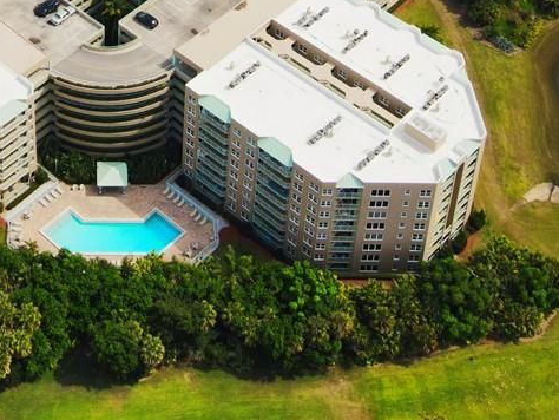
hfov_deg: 23.5
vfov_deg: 16.4
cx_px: 52
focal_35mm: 81
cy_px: -241
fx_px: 1309
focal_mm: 4.5
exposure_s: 1/50
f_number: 2.8
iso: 100
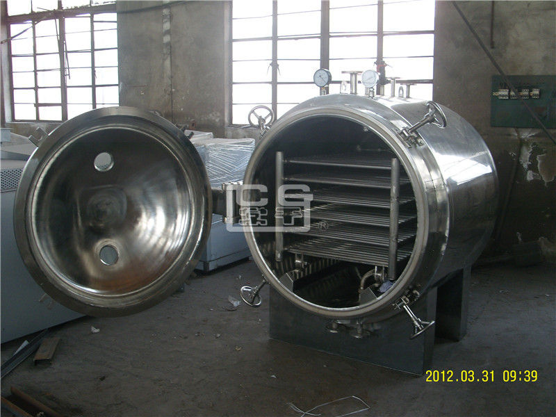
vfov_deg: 37.7
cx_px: 278
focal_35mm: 38
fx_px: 610
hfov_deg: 49.0
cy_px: 208
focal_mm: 7.8
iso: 80
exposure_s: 1/40
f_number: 2.8
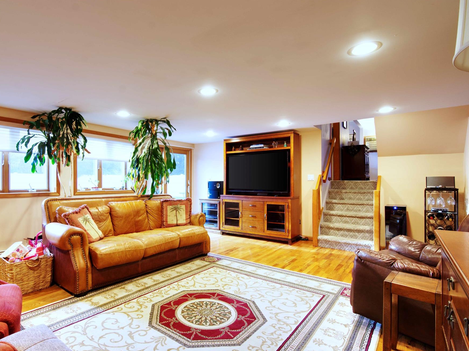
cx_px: 198
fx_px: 251
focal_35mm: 19
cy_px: 181
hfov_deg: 85.4
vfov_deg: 69.9
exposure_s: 1/2.5
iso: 320
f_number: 9
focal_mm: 11
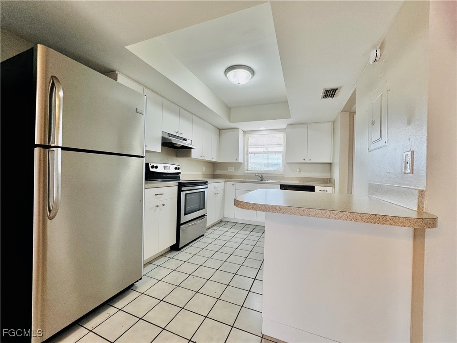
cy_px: 172
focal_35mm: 14
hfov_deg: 102.1
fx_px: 185
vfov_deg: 85.7
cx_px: 228
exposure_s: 1/120
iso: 160
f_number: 2.2
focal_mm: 2.22
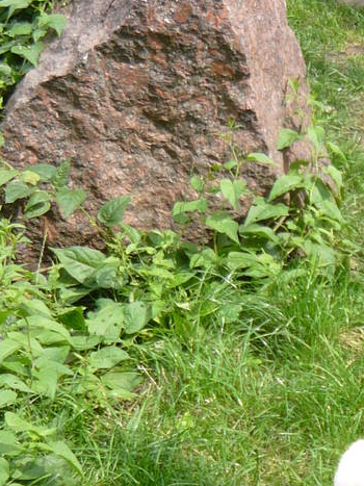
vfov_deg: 17.3
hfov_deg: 12.6
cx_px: 514
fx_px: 1585
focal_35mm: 113
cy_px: 401
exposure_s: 1/320
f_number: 2.8
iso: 100
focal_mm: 5.5
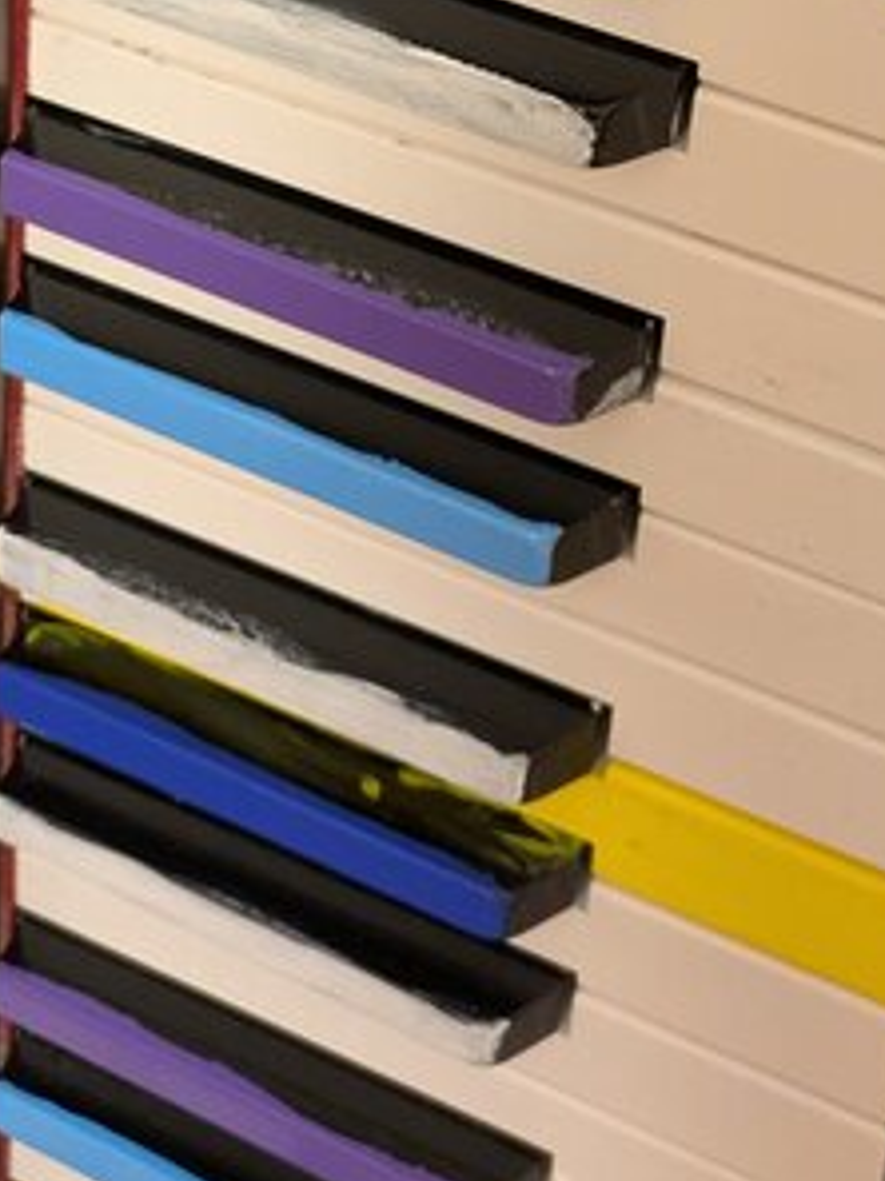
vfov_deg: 21.4
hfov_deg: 18.9
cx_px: 474
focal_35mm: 78
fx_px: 2659
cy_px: -541
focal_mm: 5.43
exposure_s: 1/25
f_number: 1.89
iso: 379
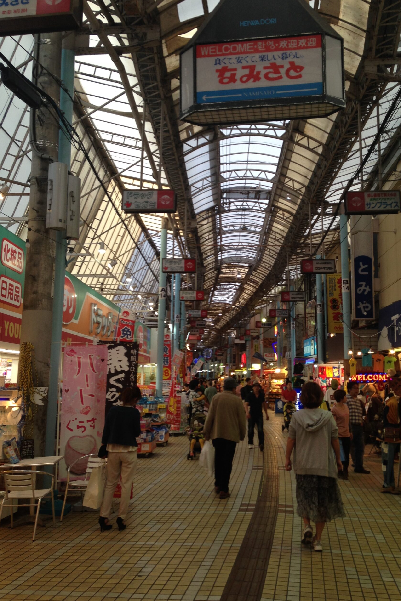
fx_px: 585
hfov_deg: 37.8
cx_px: 229
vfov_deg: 54.4
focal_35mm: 35
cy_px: 297
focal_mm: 4.12
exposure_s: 1/40
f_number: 2.4
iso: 50
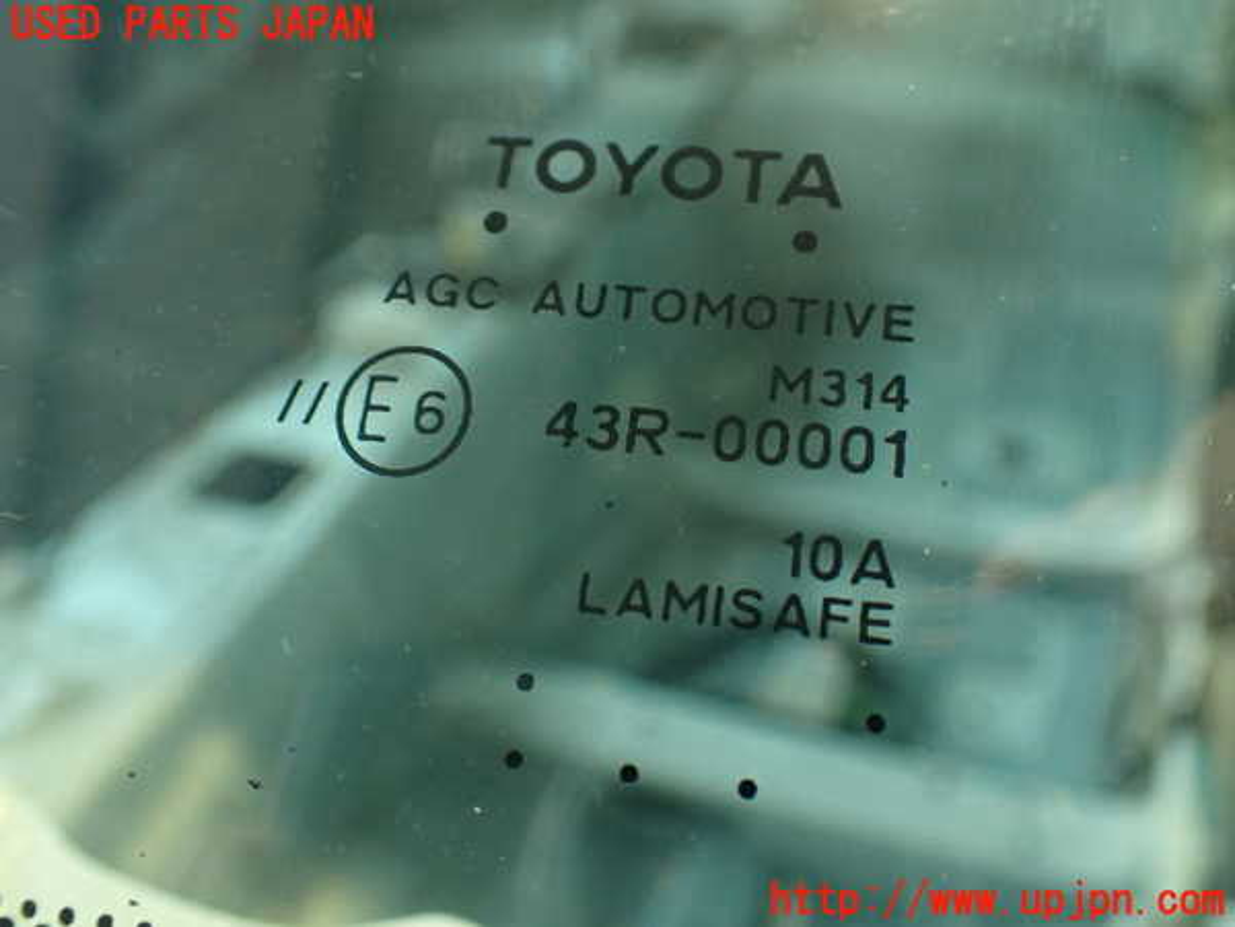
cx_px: 618
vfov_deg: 39.7
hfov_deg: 51.4
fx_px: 1284
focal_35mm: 36
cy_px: 464
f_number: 2.5
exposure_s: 1/40
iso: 320
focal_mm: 6.37
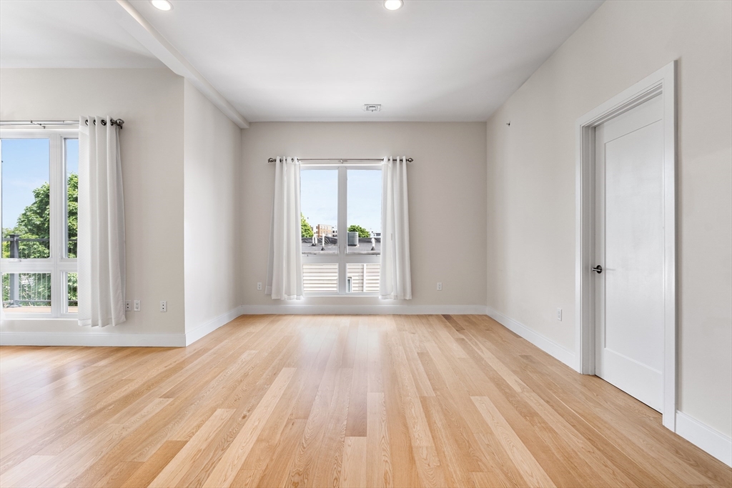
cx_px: 366
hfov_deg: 91.6
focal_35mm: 18
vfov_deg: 68.9
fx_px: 356
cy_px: 244
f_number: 7.1
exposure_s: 1/13
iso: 320
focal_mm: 17.5
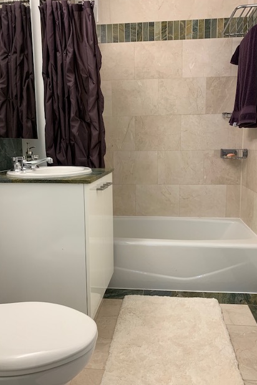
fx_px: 300
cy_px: 191
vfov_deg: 65.5
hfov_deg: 46.4
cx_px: 132
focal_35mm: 28
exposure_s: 1/60
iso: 80
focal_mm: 4.25
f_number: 1.8
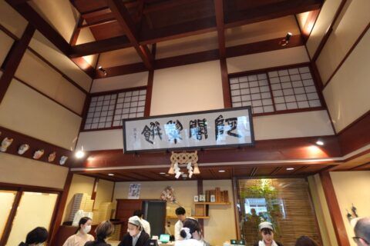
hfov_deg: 90.0
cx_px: 185
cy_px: 123
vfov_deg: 67.4
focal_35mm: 18
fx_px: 185
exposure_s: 1/40
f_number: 1.8
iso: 500
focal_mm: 6.9
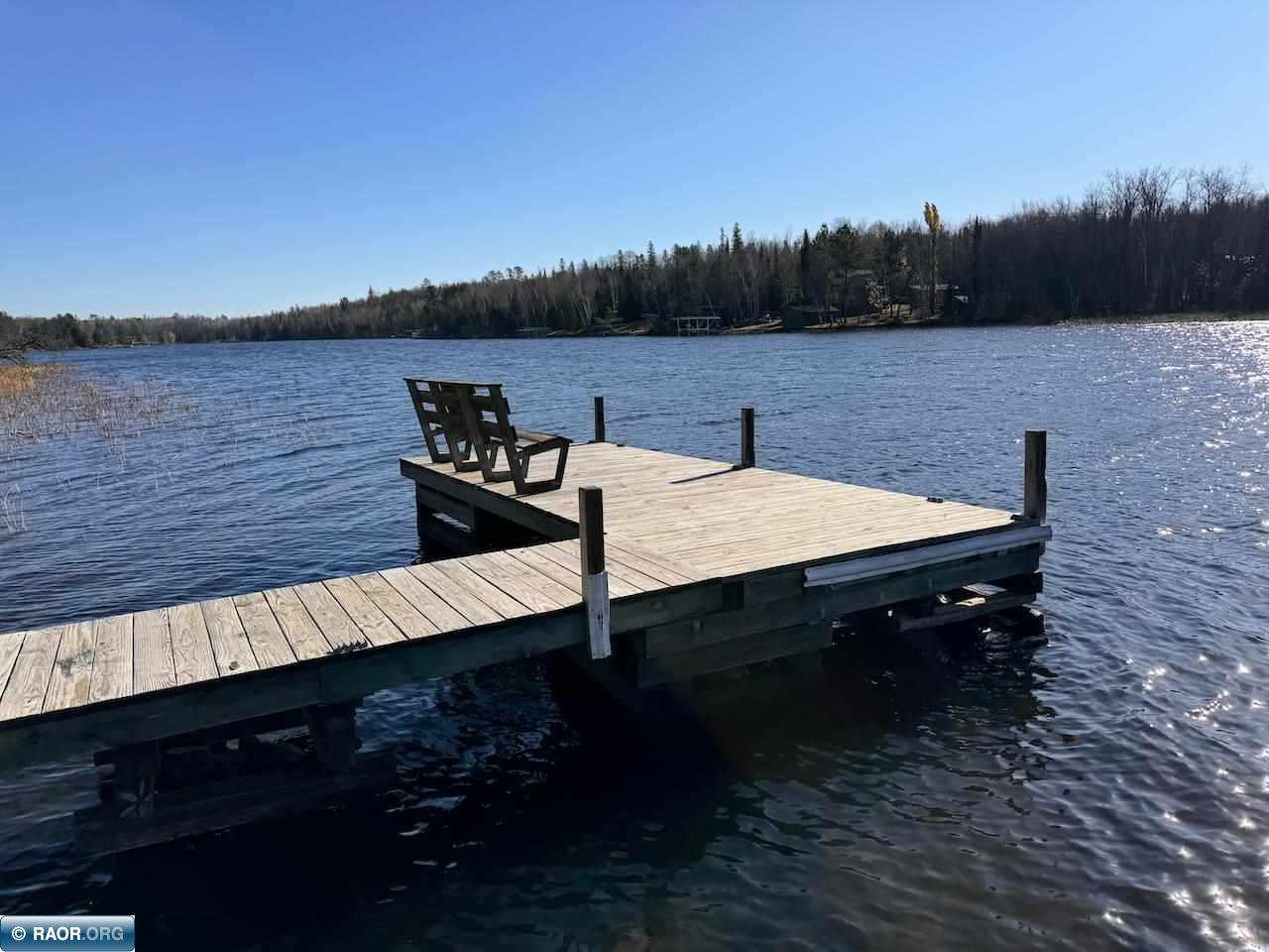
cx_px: 634
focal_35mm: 24
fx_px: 880
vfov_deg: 56.8
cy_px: 476
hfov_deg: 71.6
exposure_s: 1/5814
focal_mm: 6.76
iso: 80
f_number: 1.78
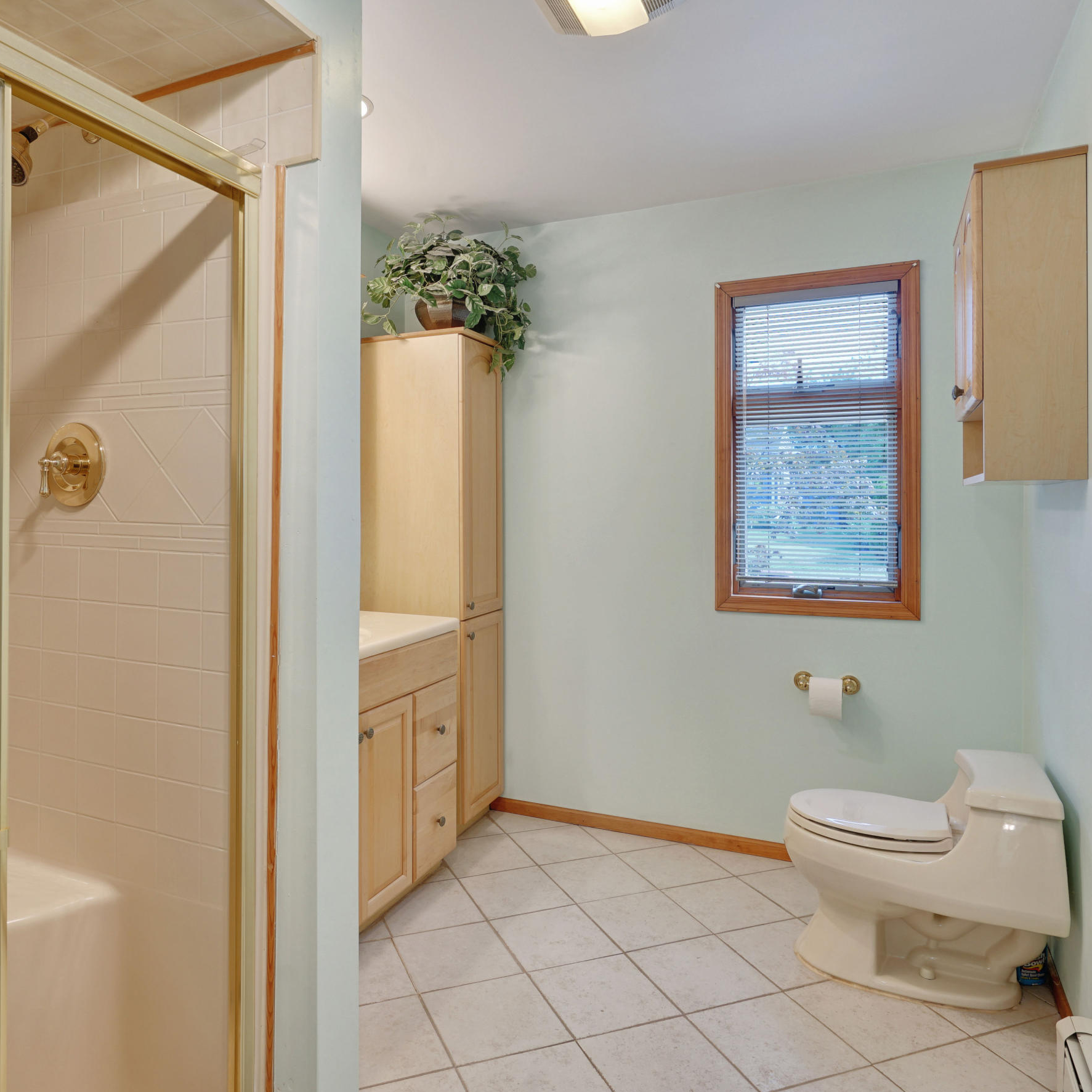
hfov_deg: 66.9
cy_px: 502
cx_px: 461
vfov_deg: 67.2
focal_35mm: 23
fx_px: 821
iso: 200
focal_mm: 16
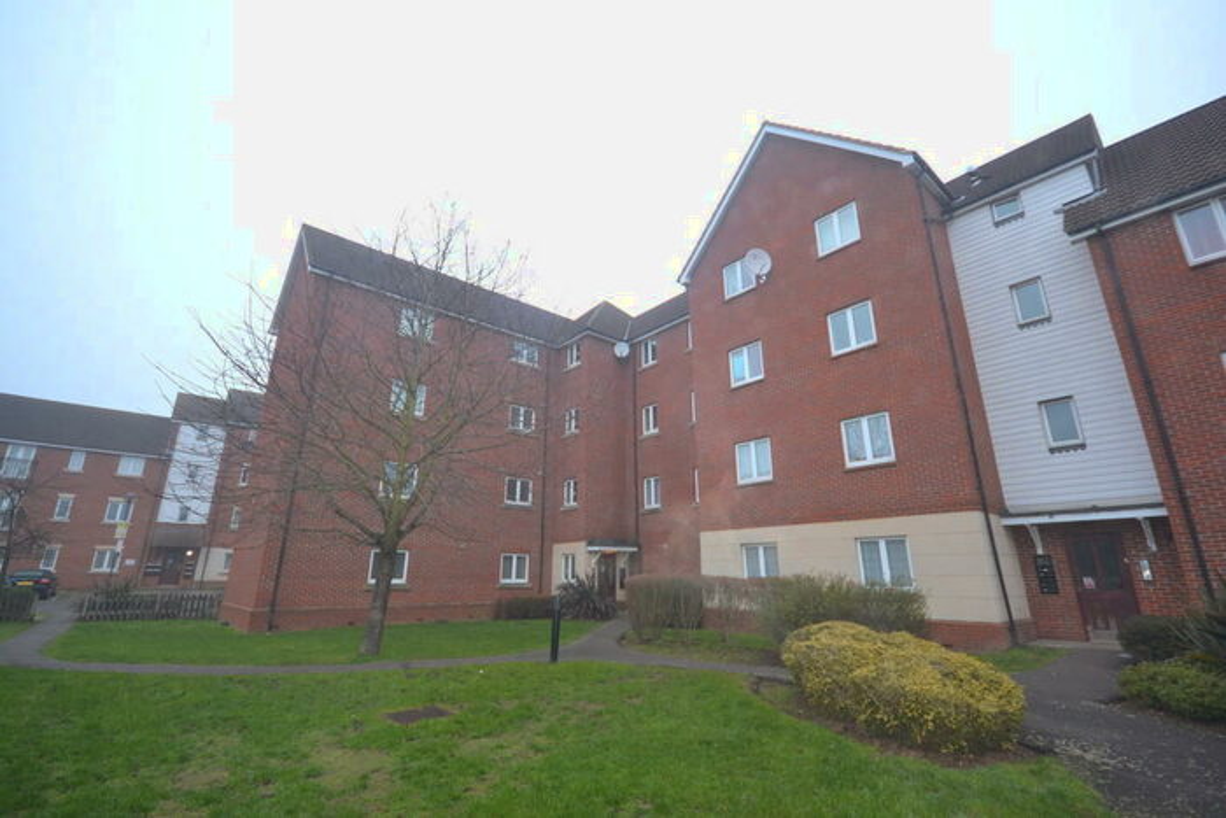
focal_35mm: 15
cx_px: 613
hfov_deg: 100.4
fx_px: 511
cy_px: 409
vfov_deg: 77.4
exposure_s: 1/100
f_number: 4
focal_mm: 10
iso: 400
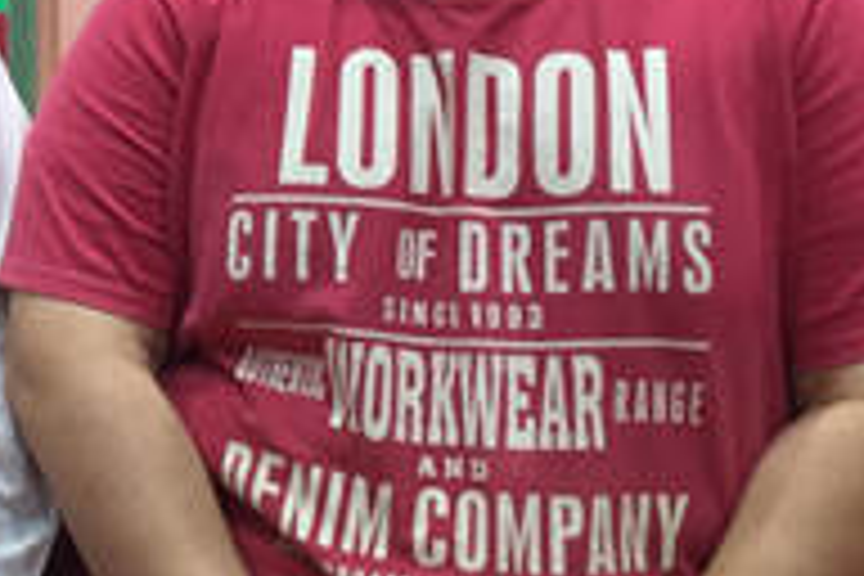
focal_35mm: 132
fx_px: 3168
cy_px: -18
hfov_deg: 14.5
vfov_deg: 10.3
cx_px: -410
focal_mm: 4.15
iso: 80
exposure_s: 1/33
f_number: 2.2
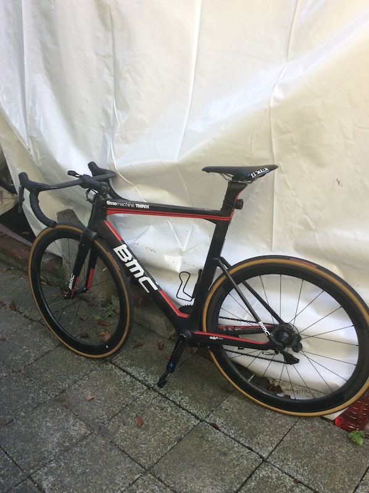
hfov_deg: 44.1
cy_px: 246
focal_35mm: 32
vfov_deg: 56.9
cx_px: 184
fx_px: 456
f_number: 2.4
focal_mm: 3.3
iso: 32
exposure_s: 1/161
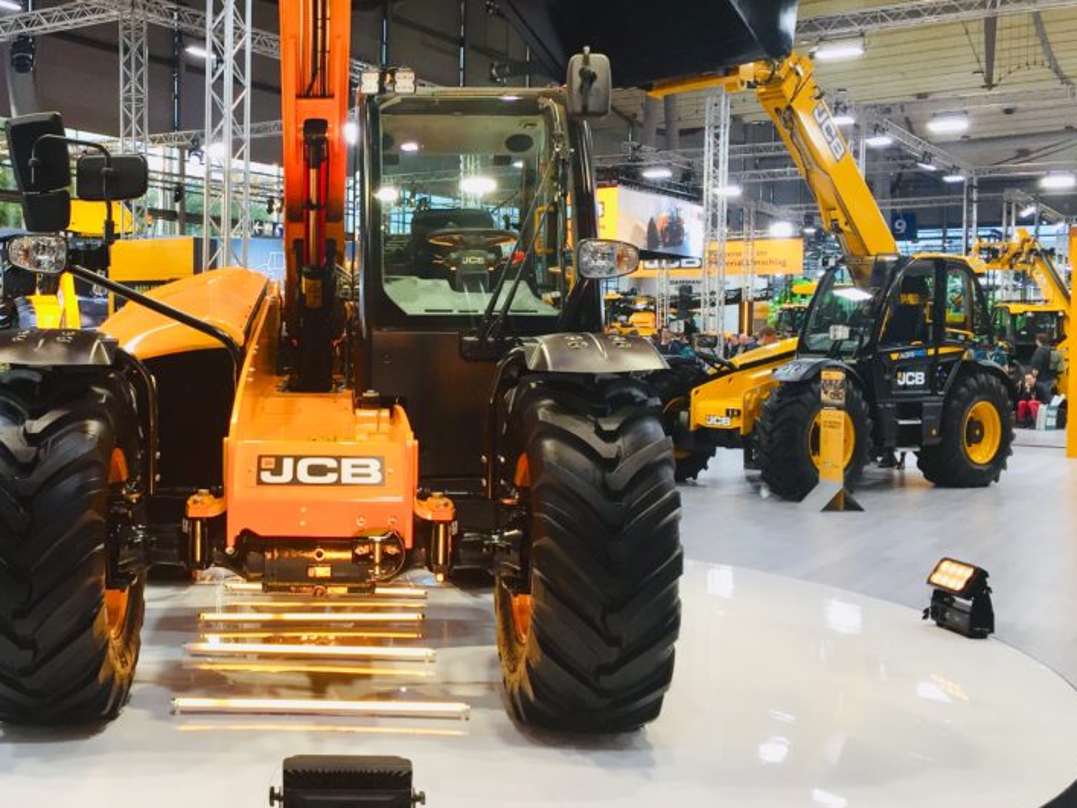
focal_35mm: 42
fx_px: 1307
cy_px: 377
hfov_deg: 44.0
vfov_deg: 34.3
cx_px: 332
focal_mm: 4.15
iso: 50
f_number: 2.2
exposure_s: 1/100
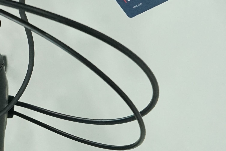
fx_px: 778
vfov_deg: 11.0
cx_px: -36
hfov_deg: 16.0
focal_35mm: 124
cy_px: 118
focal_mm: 31
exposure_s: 1/200
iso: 2500
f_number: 8
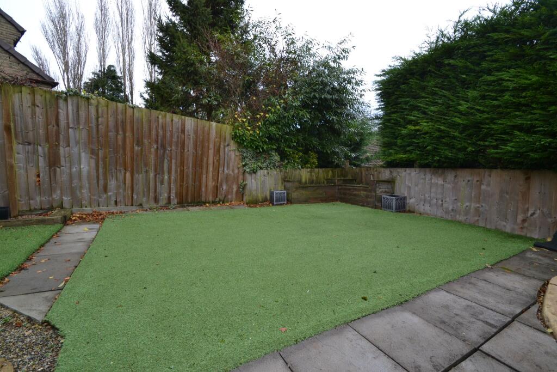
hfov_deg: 100.4
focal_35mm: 15
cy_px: 186
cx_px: 278
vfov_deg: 77.3
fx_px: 232
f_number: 5.6
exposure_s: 1/125
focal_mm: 10
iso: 360
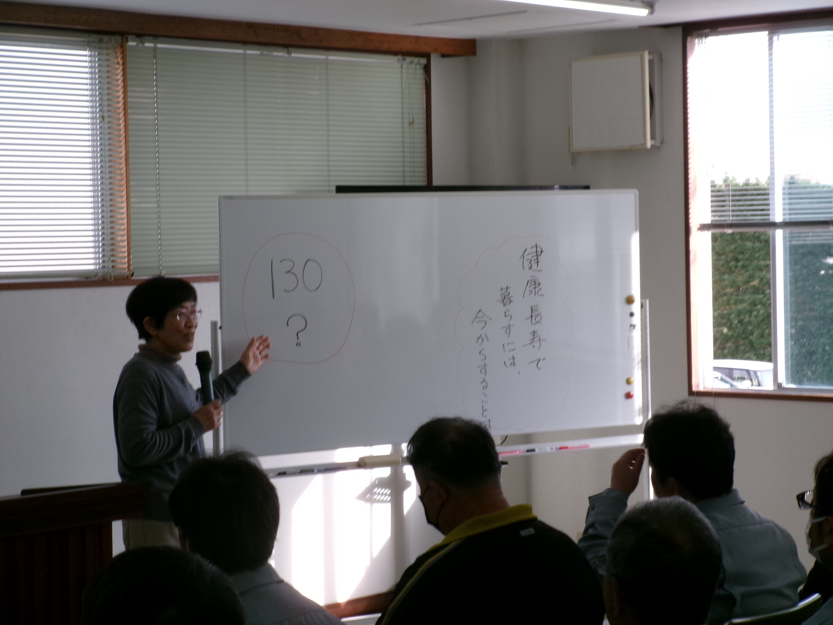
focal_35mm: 95
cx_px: 416
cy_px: 312
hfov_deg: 20.7
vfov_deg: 15.6
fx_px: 2286
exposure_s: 1/60
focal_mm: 16.9
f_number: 5.8
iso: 129
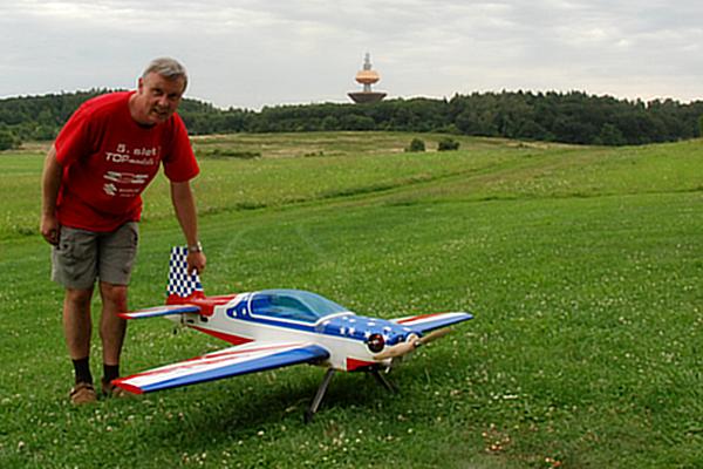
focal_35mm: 27
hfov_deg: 67.4
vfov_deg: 47.9
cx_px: 352
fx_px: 527
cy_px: 234
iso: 800
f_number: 13
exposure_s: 1/125
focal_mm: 18
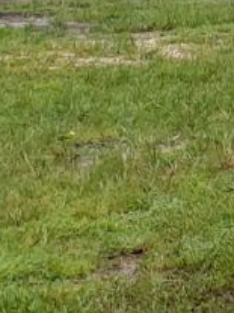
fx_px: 1588
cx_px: 870
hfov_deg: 6.9
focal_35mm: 176
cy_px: -73
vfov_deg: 11.0
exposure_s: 1/254
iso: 50
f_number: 2.4
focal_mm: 4.3
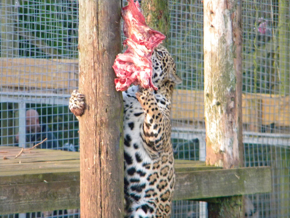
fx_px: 3468
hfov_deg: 4.8
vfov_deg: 3.6
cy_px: 109
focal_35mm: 414
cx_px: 145
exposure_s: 1/282
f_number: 5.4
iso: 788
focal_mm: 75
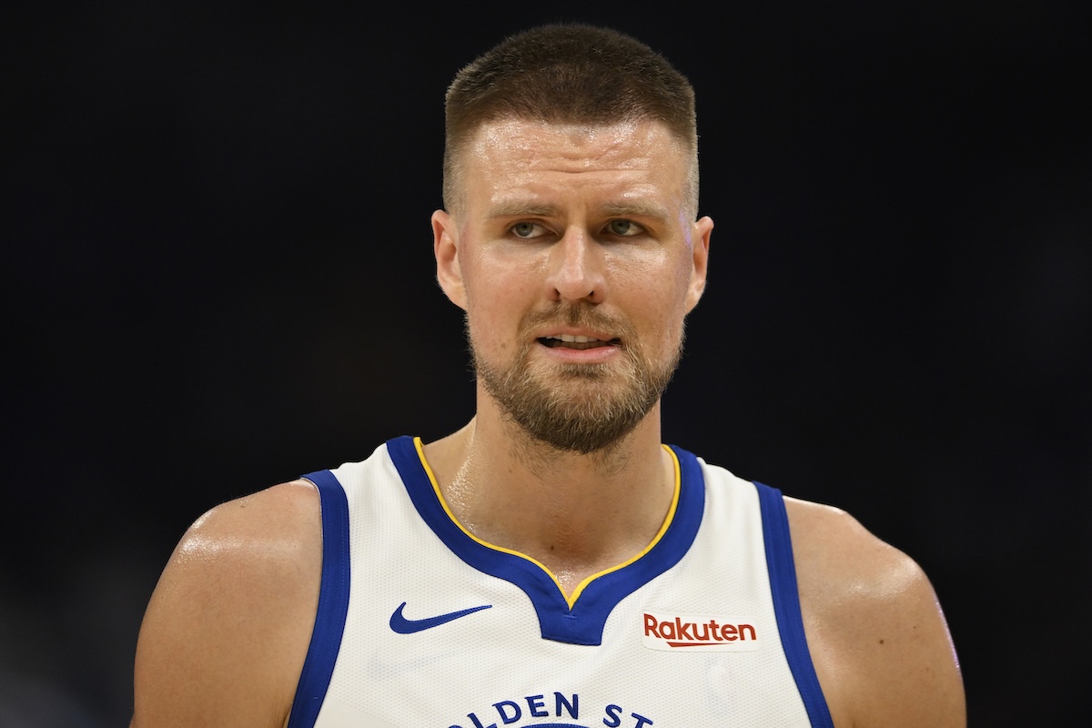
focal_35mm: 400
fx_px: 12132
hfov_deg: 5.2
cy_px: 364
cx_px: 546
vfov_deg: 3.4
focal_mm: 400
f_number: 2.8
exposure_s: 1/2000
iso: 2500
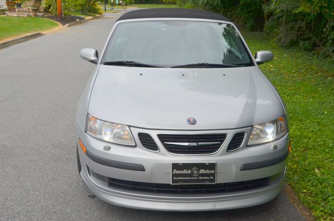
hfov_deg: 46.5
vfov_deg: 31.8
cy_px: 110
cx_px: 167
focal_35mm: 42
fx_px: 389
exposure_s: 1/250
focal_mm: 28
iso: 125
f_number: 8
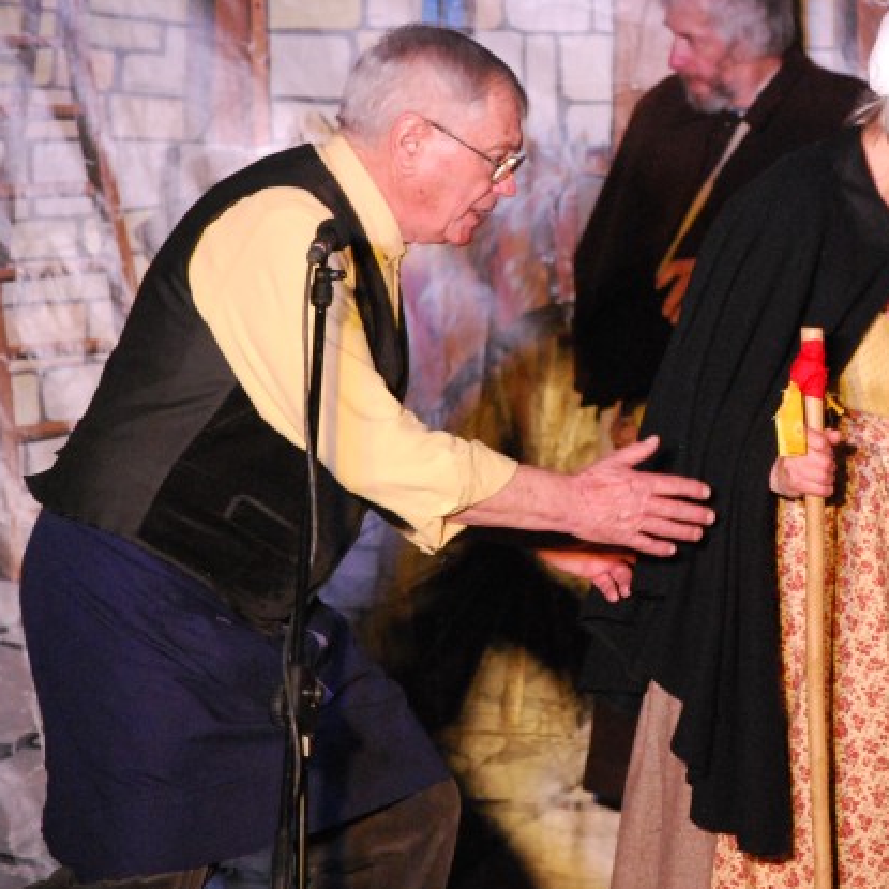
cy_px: 296
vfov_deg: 6.9
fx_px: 7351
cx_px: 727
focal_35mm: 253
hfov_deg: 6.9
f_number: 4.5
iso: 1600
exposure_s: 1/100
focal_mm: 92
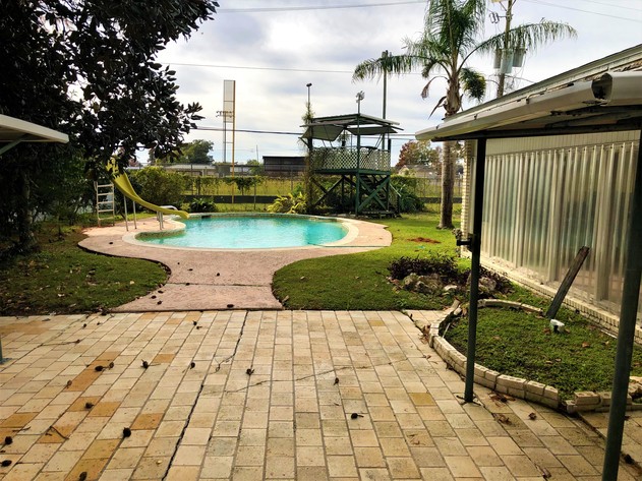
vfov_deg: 49.7
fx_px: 519
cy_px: 240
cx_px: 321
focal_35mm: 28
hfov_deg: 63.5
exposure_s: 1/1517
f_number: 1.8
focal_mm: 3.99
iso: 20
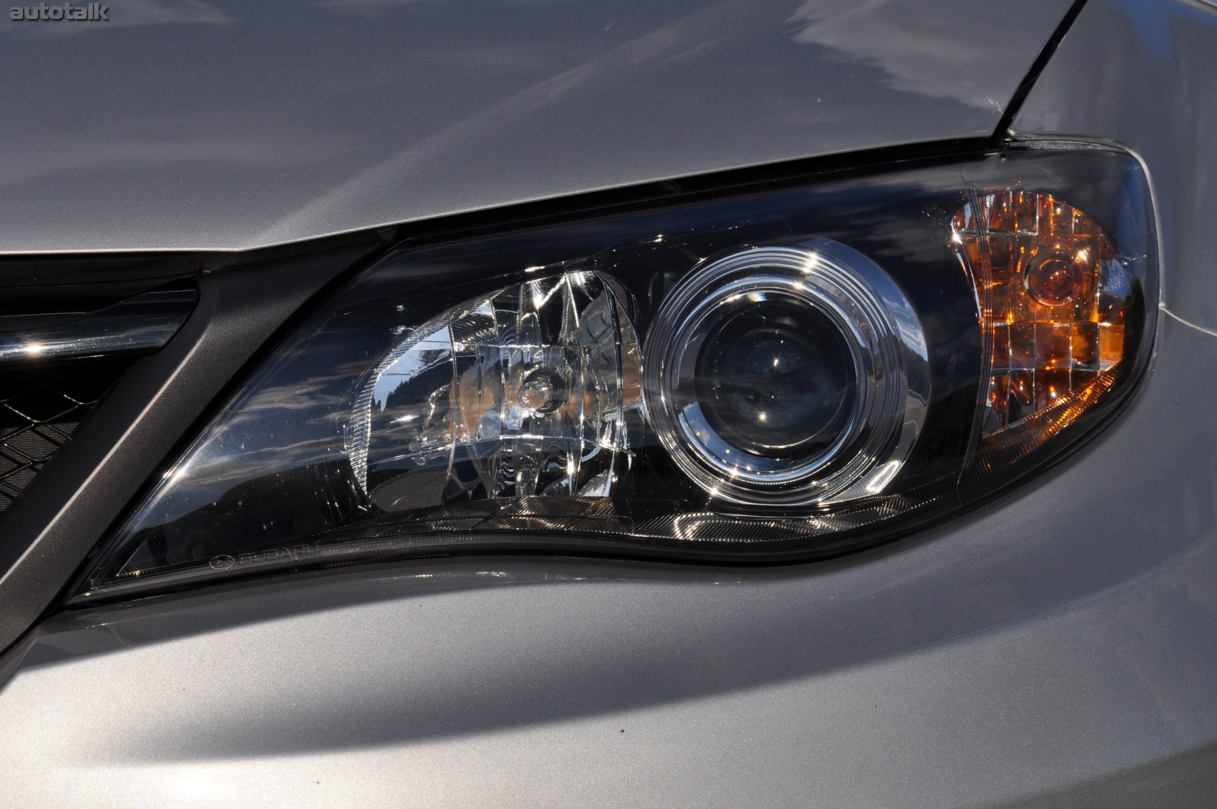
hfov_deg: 29.3
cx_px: 608
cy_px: 404
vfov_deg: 19.7
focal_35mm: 69
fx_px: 2330
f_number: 13
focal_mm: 46
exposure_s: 1/640
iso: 200
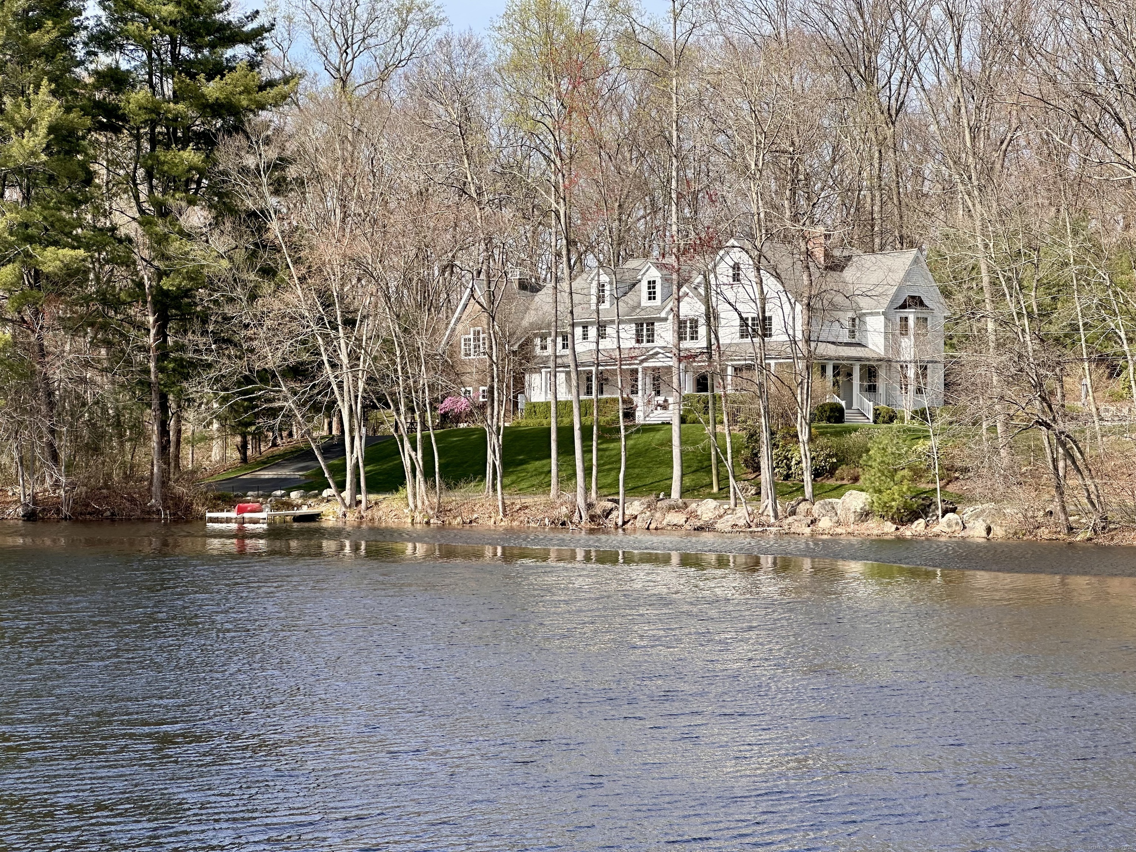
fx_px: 2527
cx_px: 568
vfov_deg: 19.1
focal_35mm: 77
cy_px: 426
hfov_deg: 25.3
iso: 32
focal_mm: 9
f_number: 2.8
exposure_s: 1/515
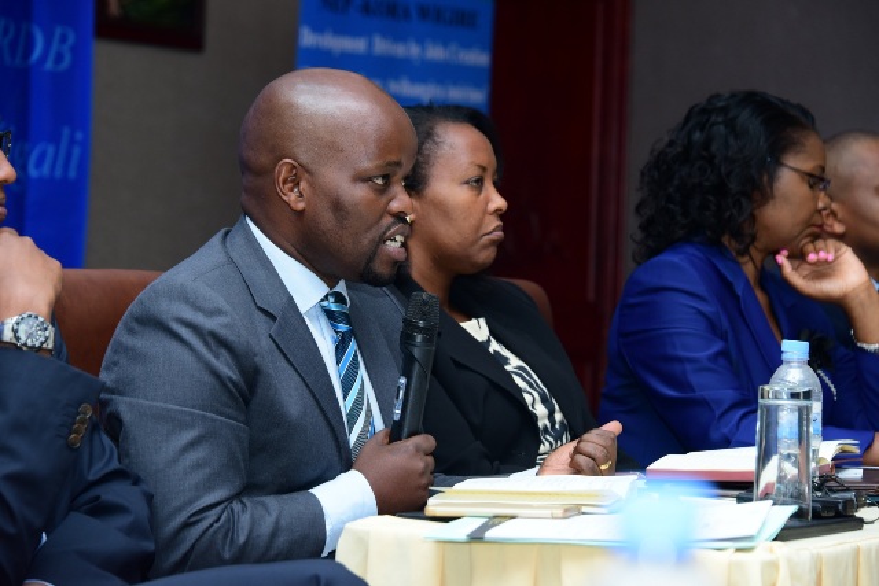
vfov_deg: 11.0
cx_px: 440
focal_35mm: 125
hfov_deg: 16.4
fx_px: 3053
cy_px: 293
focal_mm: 125
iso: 800
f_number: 6.3
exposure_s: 1/60
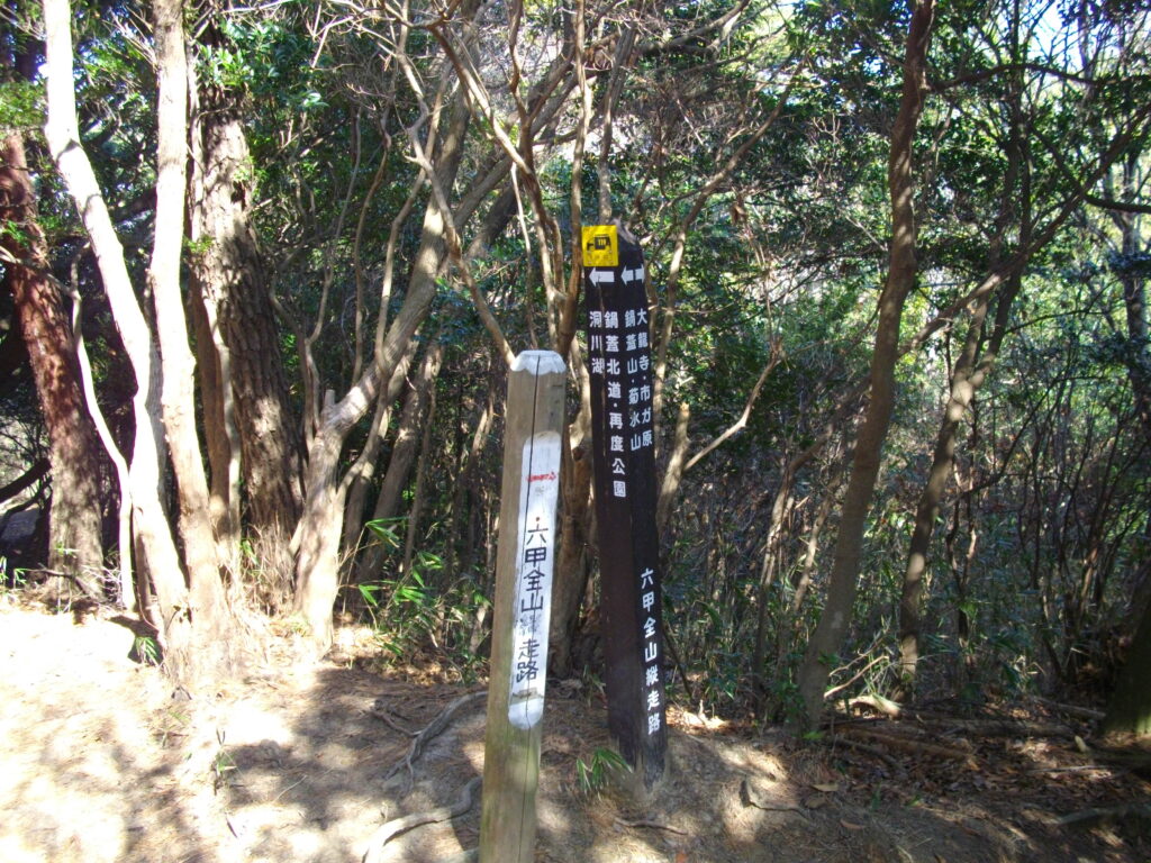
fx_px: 1230
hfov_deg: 50.1
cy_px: 432
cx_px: 576
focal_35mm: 37
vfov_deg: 38.7
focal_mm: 6.2
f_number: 2.8
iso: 164
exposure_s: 1/125
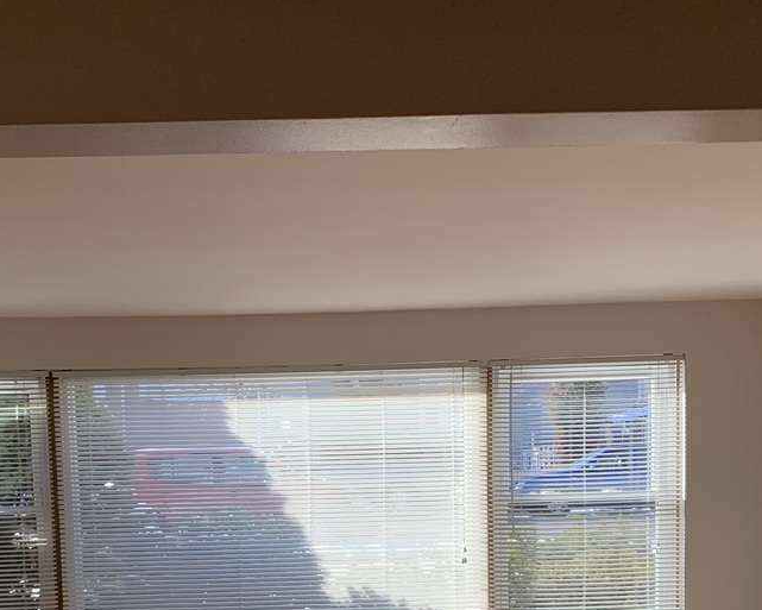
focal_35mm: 57
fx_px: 1286
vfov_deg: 25.6
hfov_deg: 32.9
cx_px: 302
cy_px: 583
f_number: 1.8
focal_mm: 4.25
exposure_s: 1/405
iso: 25
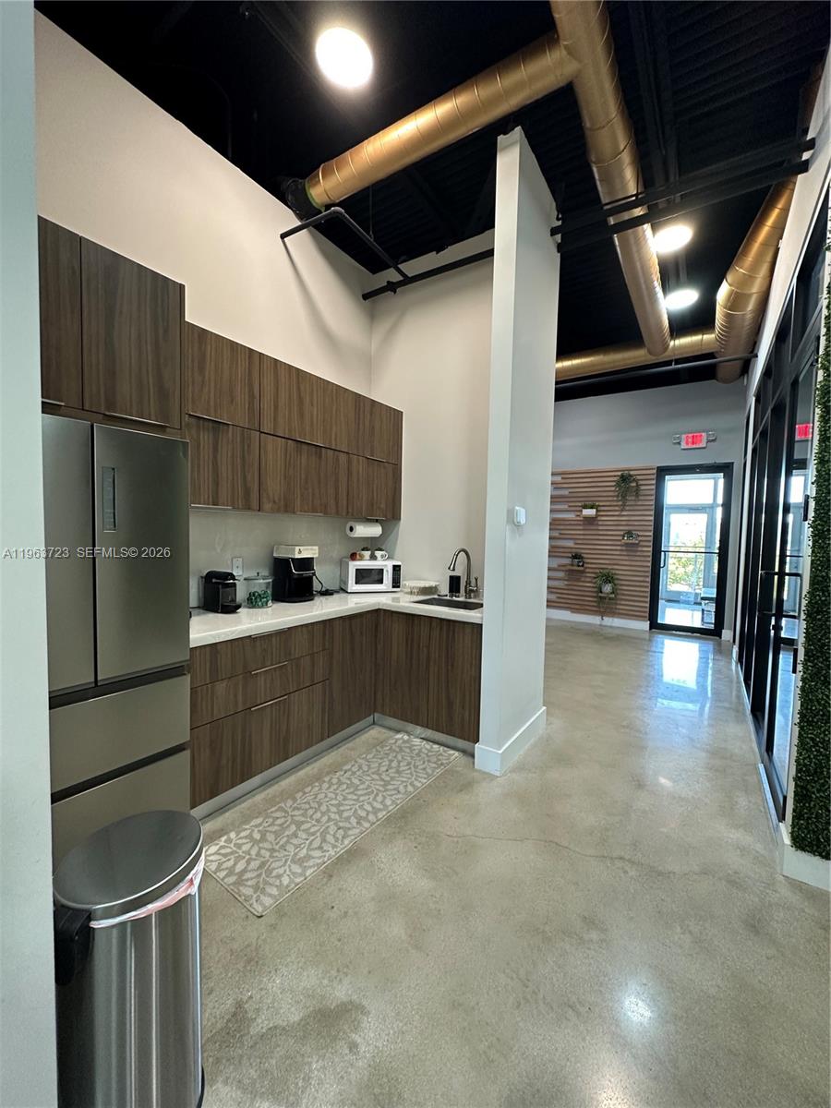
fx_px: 448
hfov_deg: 85.7
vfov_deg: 102.1
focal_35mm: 14
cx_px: 416
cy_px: 554
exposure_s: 1/60
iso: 250
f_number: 2.2
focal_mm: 2.22
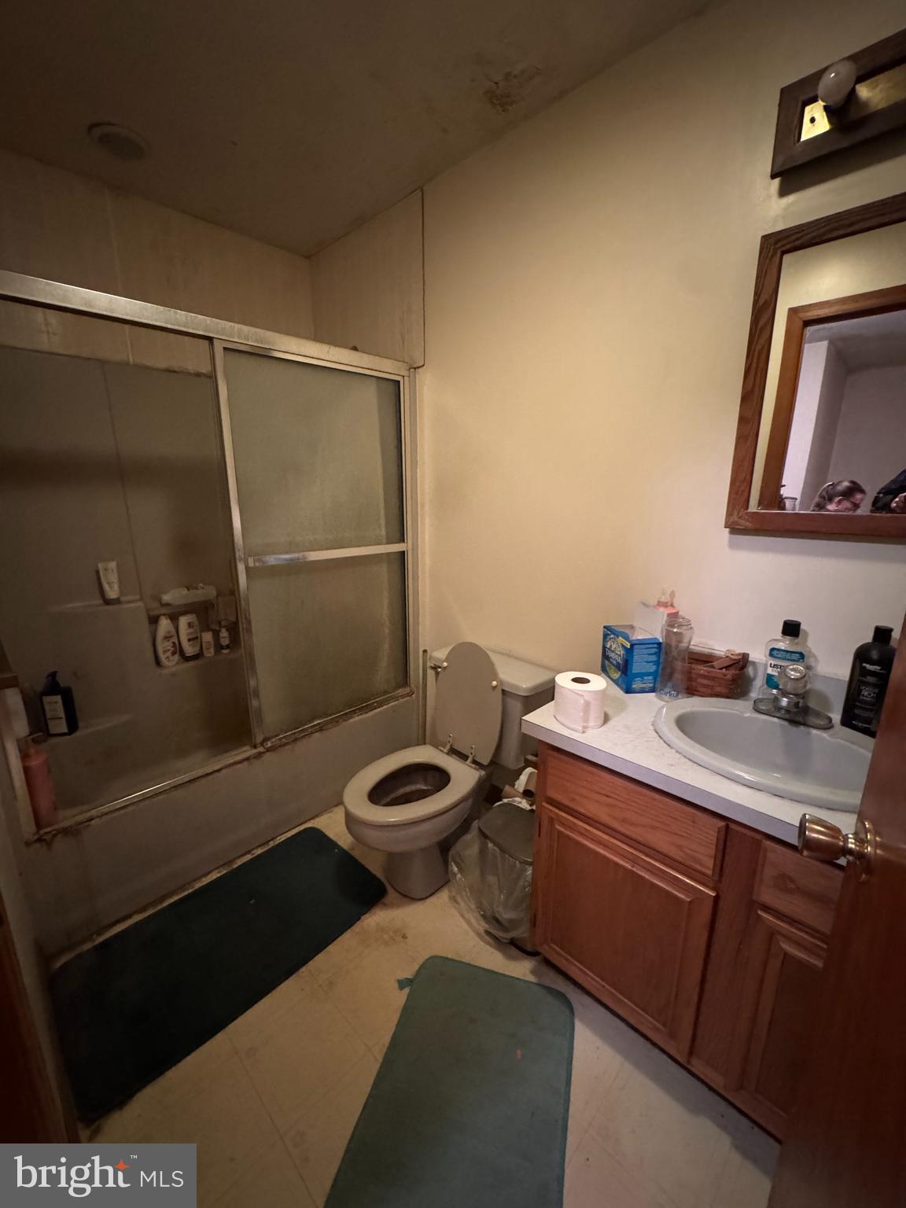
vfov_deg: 102.1
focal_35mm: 14
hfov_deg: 85.7
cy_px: 604
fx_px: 489
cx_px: 453
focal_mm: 2.22
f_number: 2.2
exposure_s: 1/30
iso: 1250
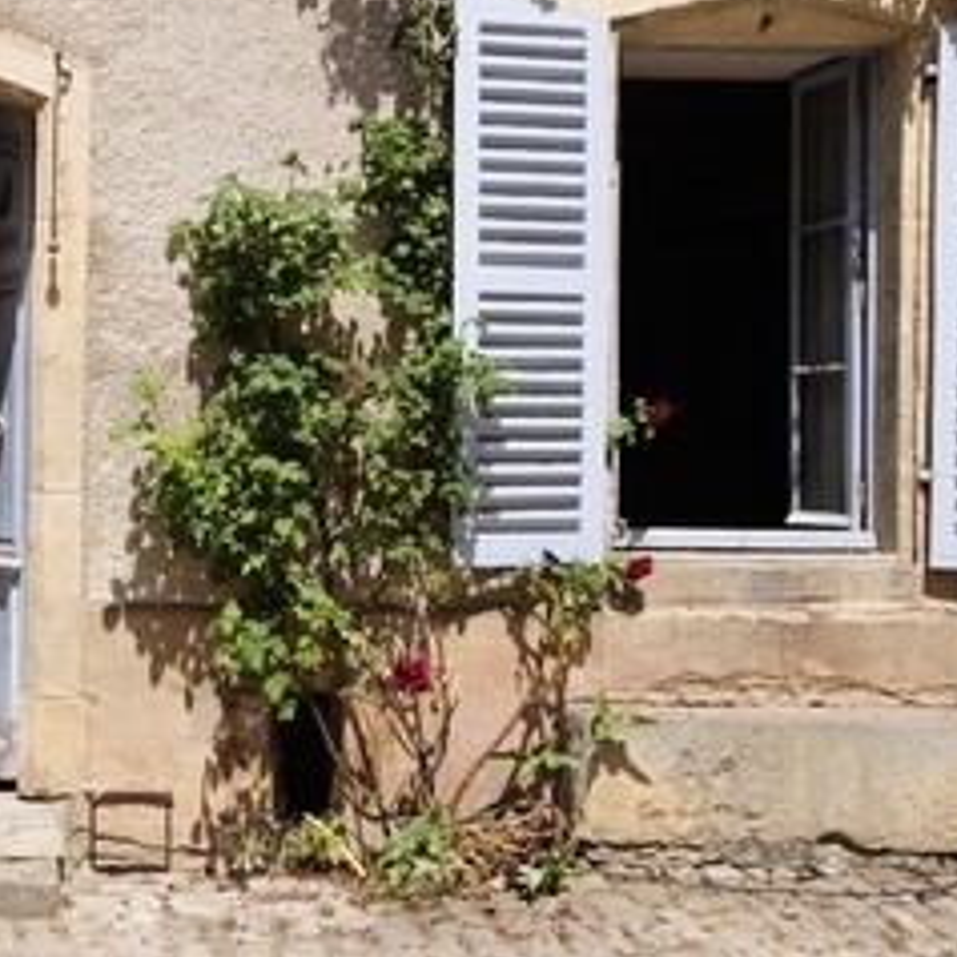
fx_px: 1877
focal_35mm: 60
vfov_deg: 28.6
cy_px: 402
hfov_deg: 28.4
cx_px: 312
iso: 200
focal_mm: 40
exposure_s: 1/160
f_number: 16
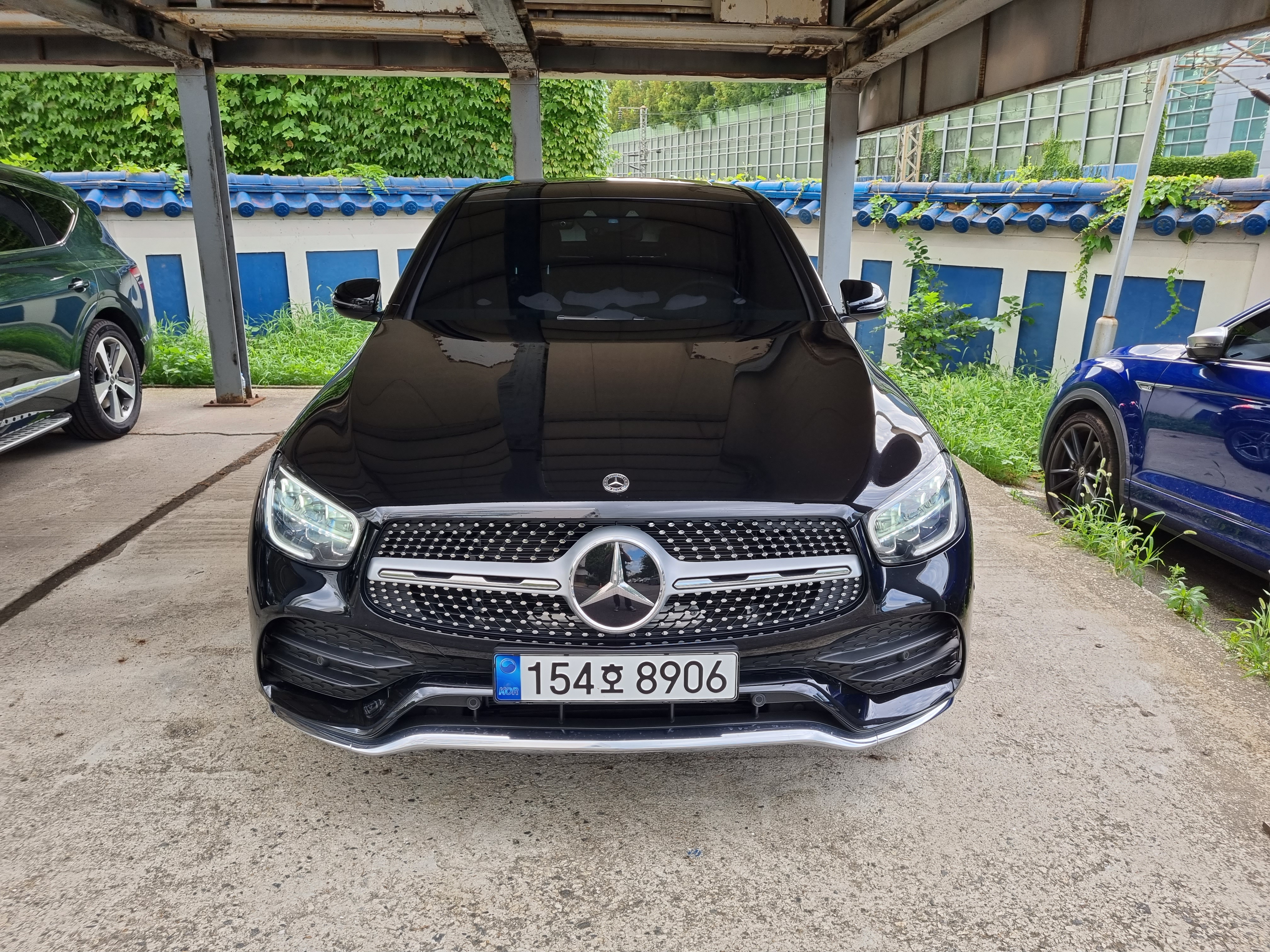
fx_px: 954
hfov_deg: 67.3
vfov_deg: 53.1
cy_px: 476
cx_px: 635
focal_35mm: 26
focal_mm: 5.4
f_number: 1.8
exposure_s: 1/133
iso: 50
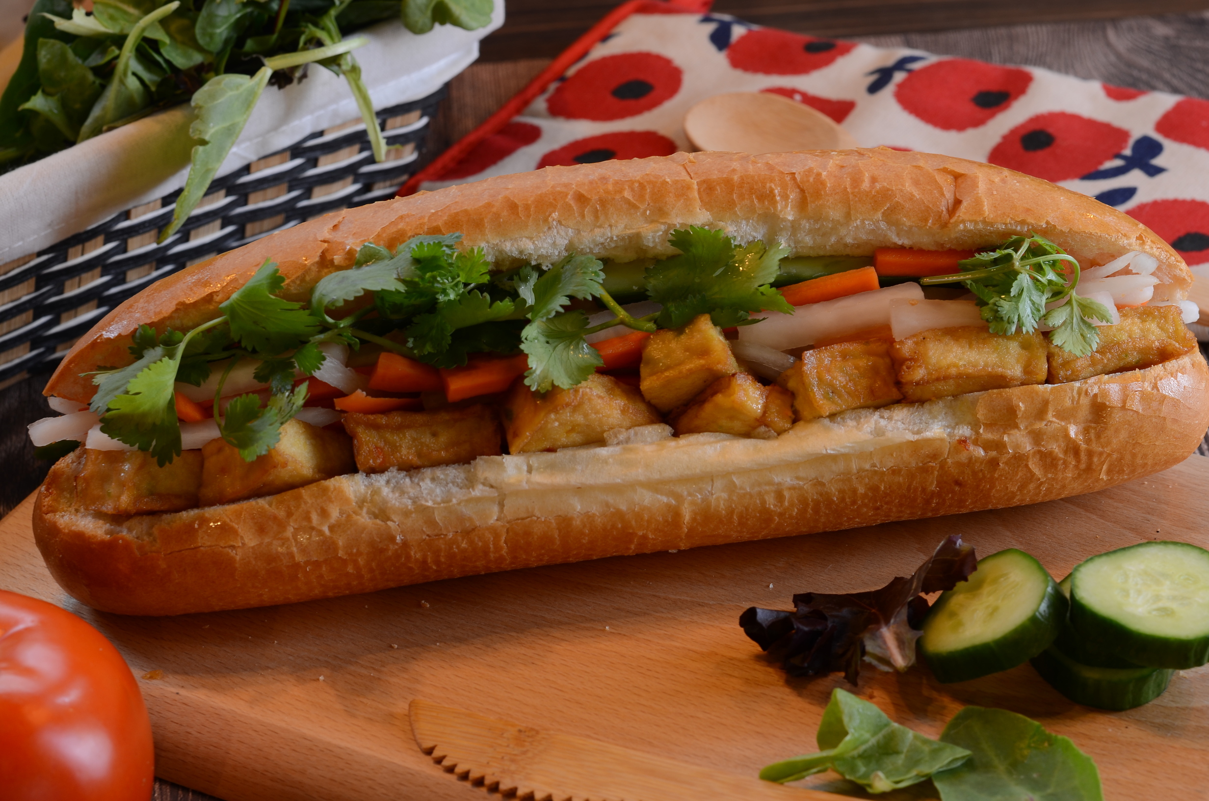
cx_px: 604
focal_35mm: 75
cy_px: 400
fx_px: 2514
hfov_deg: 27.0
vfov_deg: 18.1
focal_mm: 50
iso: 100
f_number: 8
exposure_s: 1/3
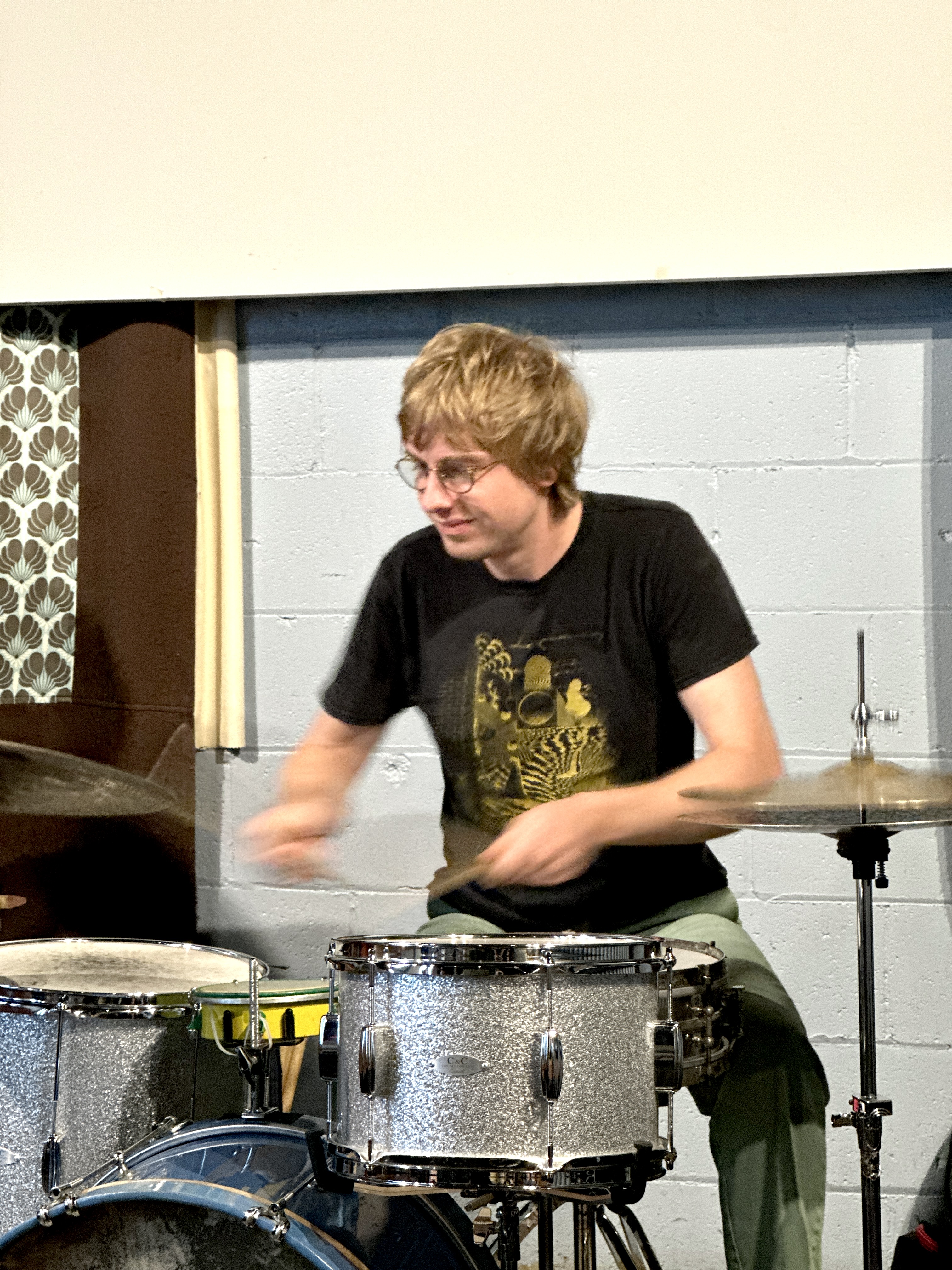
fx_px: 2824
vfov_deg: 25.3
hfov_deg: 19.1
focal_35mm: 77
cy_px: 635
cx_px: 476
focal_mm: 9
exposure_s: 1/15
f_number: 2.8
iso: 640
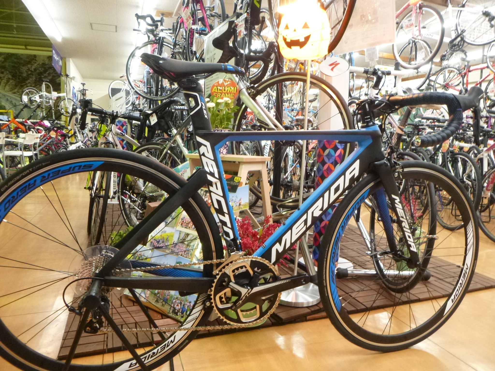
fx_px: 357
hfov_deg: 69.4
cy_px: 186
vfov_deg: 54.9
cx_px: 248
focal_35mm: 25
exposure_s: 1/10
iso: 400
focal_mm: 4.5
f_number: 3.9
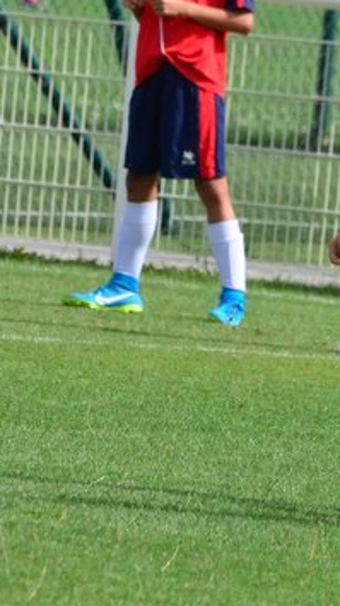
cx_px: 552
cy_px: 211
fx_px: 17318
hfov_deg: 1.1
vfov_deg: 2.0
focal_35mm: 1080
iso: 2500
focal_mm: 270
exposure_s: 1/5000
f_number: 9
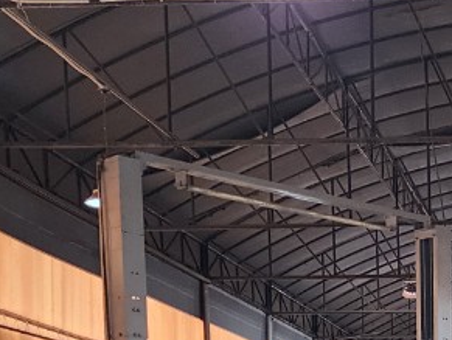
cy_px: 612
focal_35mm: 101
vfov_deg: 13.2
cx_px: 541
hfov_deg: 18.4
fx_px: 1320
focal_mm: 6.4
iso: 100
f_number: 1.8
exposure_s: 1/120
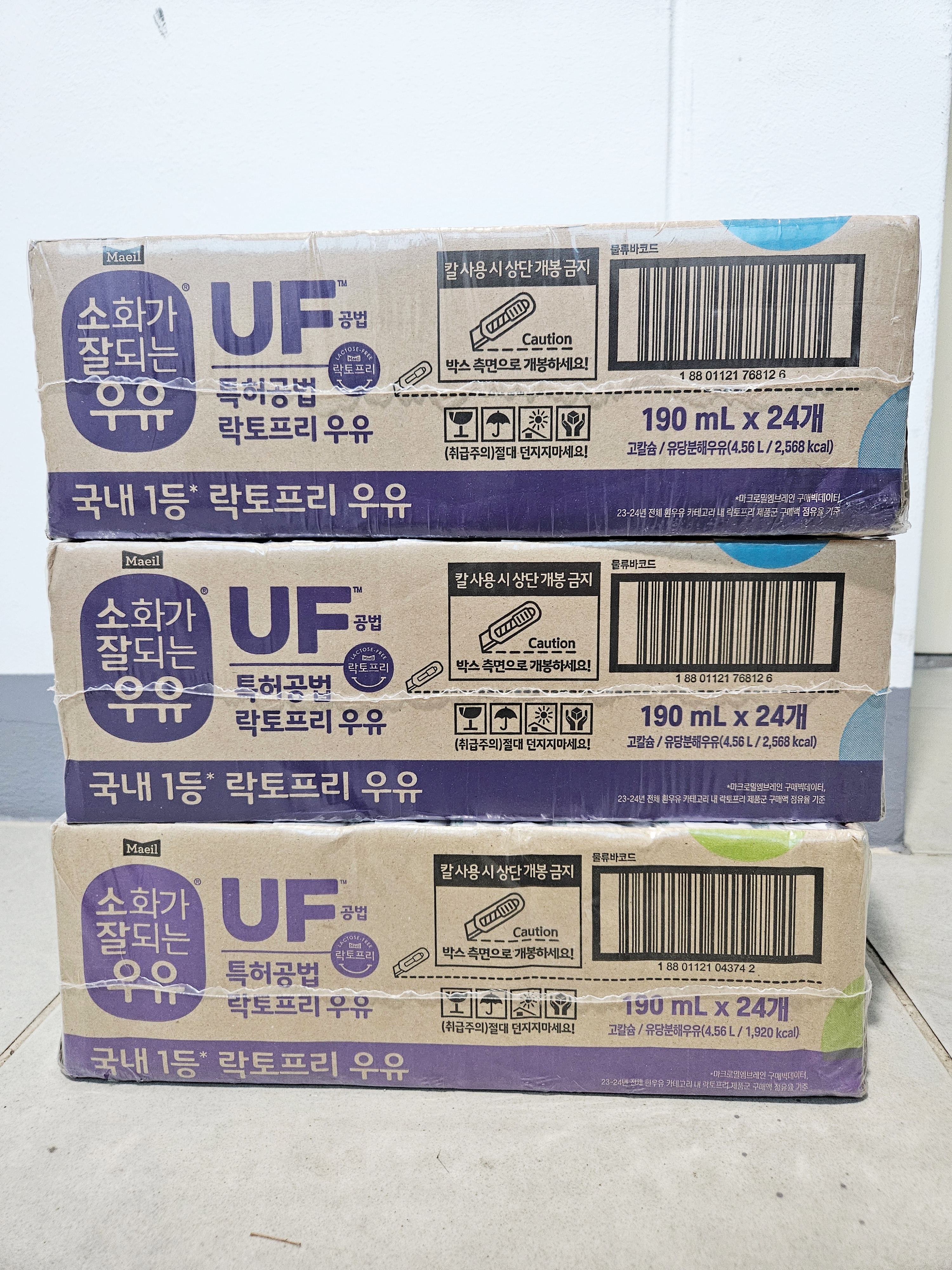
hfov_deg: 58.9
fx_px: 843
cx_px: 476
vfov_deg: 73.9
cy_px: 635
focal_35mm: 23
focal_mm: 5.4
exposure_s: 1/60
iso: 640
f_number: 1.8
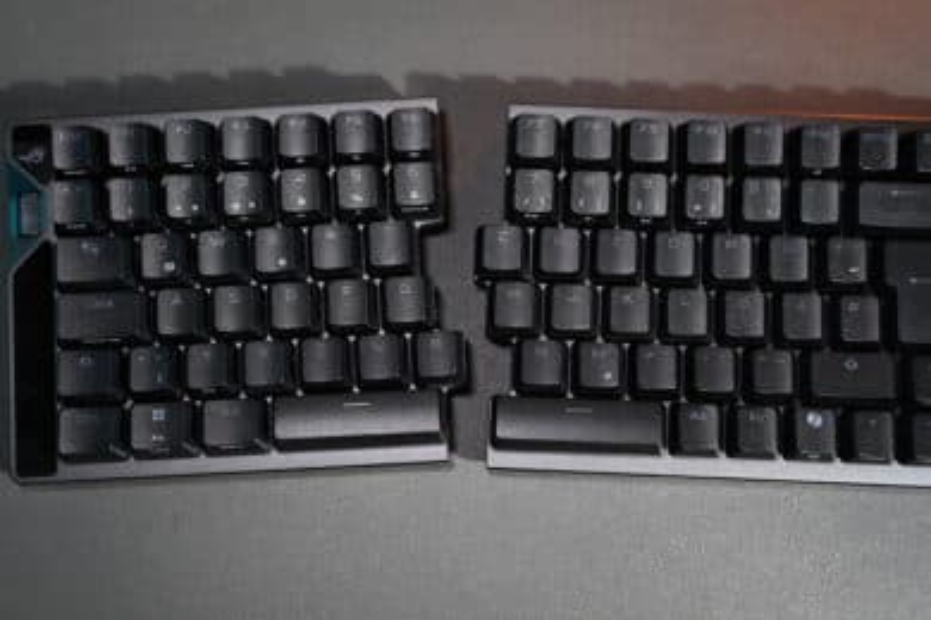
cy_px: 310
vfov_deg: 26.5
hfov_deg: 38.9
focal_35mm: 51
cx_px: 466
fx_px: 1319
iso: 640
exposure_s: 1/50
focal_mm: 51
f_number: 5.6
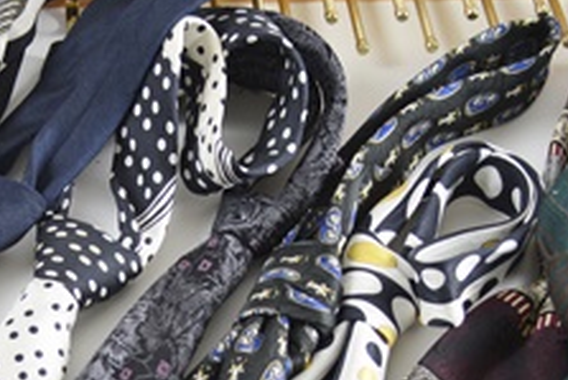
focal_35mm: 105
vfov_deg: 12.8
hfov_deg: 19.2
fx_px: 1658
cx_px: 92
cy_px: 451
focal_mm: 26
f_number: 4.2
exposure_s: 1/80
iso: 400
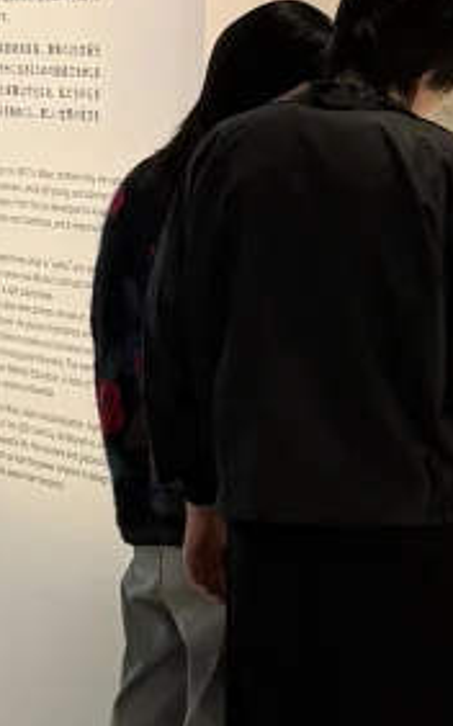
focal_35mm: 130
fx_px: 2571
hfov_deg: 9.7
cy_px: 152
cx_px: 762
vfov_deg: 16.0
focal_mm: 6.76
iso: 250
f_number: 1.78
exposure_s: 1/50
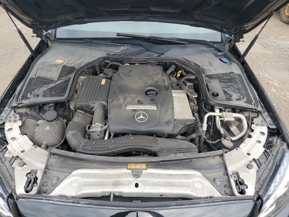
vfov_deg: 53.1
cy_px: 108
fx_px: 217
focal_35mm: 26
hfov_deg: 67.3
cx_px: 144
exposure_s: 1/556
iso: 50
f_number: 1.5
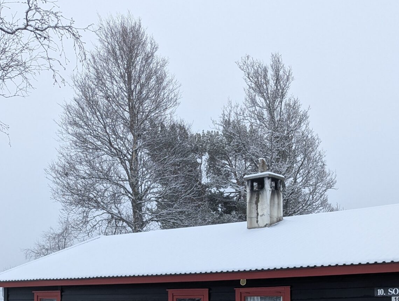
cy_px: 273
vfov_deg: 26.2
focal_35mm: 54
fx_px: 623
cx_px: 207
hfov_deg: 35.5
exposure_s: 1/59
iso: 62
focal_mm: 6.81
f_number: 1.85
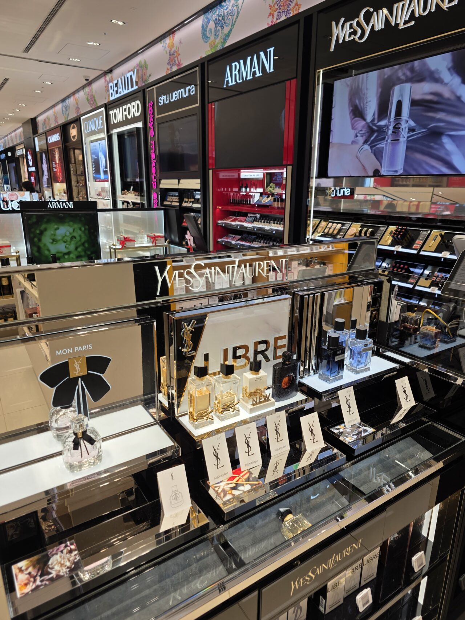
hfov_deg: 58.9
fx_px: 412
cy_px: 310
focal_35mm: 23
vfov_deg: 73.9
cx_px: 232
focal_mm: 6.3
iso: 12
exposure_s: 1/122
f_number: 1.7
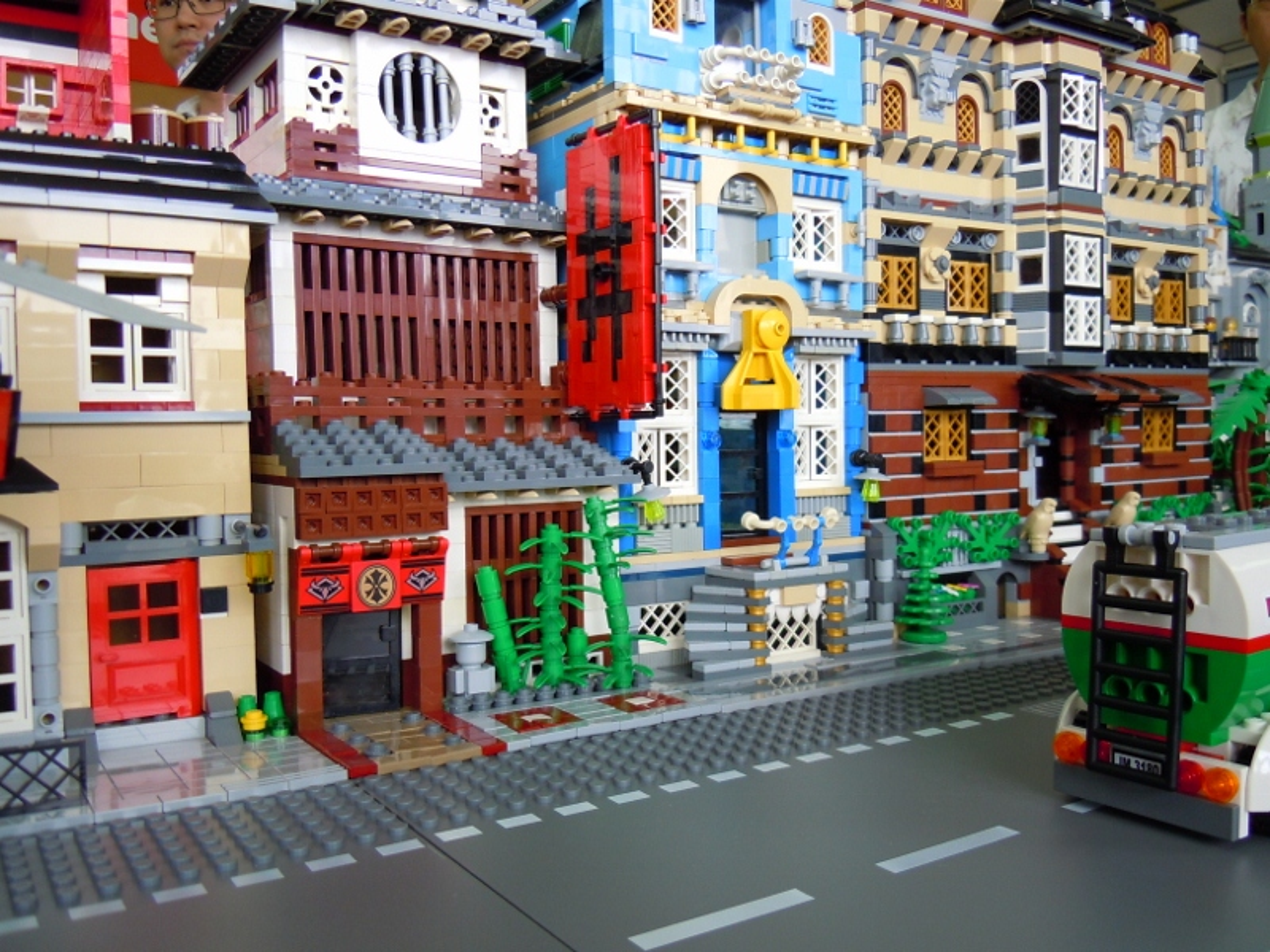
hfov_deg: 60.0
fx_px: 1101
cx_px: 635
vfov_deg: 46.8
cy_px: 476
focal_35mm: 30
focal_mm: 5.4
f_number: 3.5
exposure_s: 1/60
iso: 160
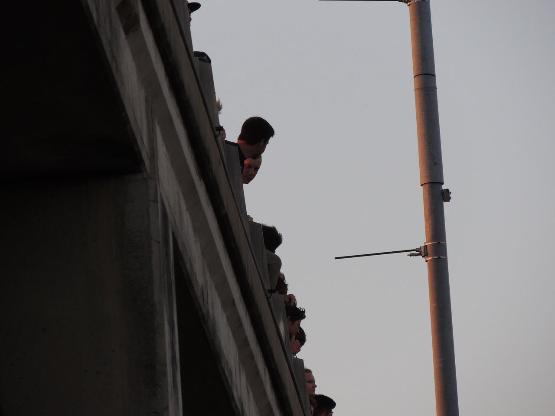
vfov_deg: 3.0
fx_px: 8017
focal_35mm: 500
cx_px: 278
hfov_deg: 4.0
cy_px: 208
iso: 280
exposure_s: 1/250
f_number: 4.9
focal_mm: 89.1
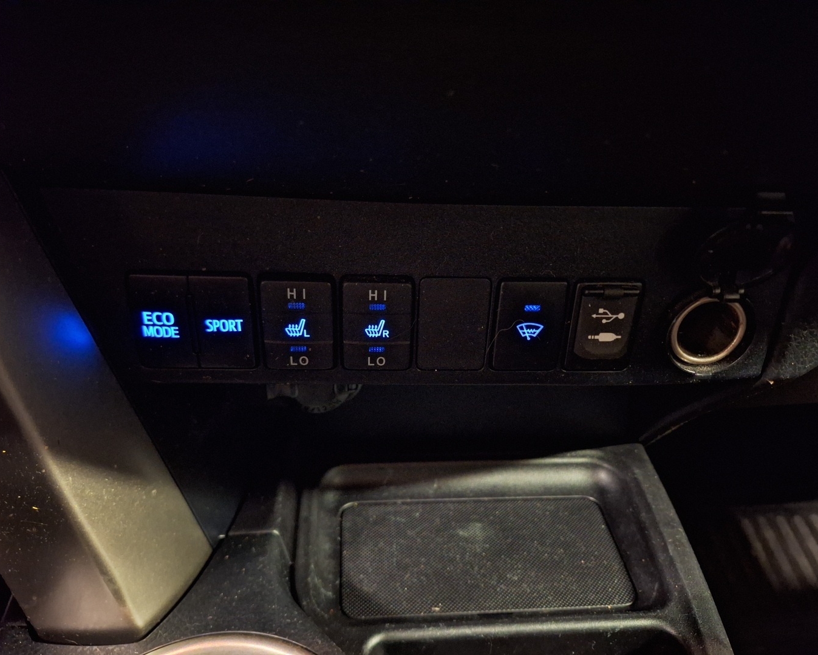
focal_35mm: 24
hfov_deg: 70.3
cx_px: 419
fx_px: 581
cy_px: 328
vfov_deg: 58.8
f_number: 1.8
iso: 1600
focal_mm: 5.54
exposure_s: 1/9
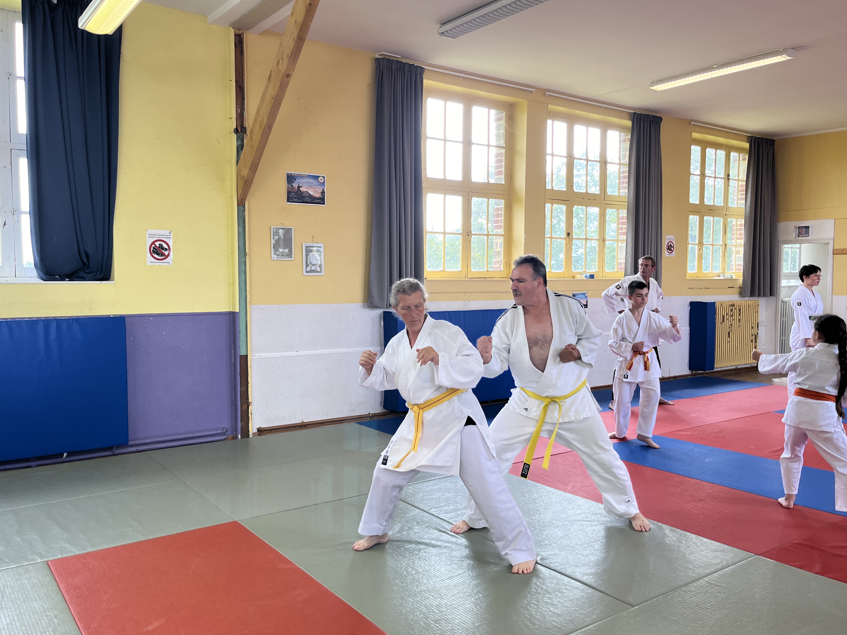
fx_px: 685
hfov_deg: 63.4
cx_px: 393
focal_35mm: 28
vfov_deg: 49.7
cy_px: 324
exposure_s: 1/170
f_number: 1.6
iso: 50
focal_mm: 5.1
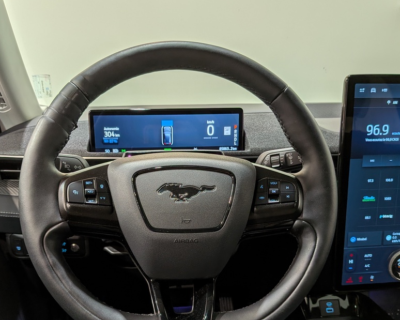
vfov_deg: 46.7
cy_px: 197
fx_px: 367
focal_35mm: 31
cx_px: 178
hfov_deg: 57.0
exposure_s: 1/139
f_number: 1.7
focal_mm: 4.53
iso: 29
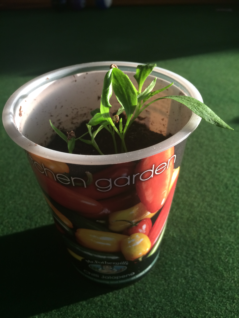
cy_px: 159
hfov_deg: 48.2
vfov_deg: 61.7
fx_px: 267
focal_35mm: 29
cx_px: 120
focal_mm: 4.15
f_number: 2.2
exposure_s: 1/30
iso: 100
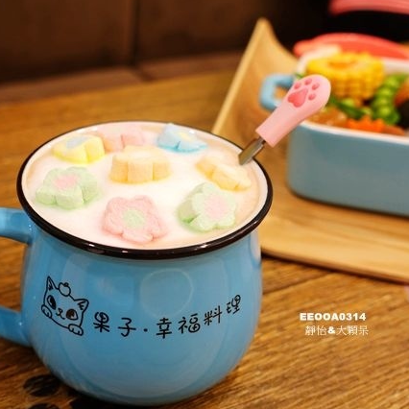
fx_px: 642
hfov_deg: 35.2
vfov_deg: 35.4
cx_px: 163
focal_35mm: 48
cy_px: 203
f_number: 2.8
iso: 250
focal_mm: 13.72
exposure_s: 1/40
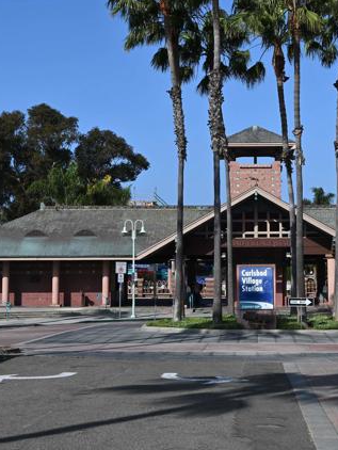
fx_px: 925
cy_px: 226
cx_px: 250
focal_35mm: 71
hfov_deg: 20.6
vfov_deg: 27.4
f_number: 20
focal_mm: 32.5
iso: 100
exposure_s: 1/80
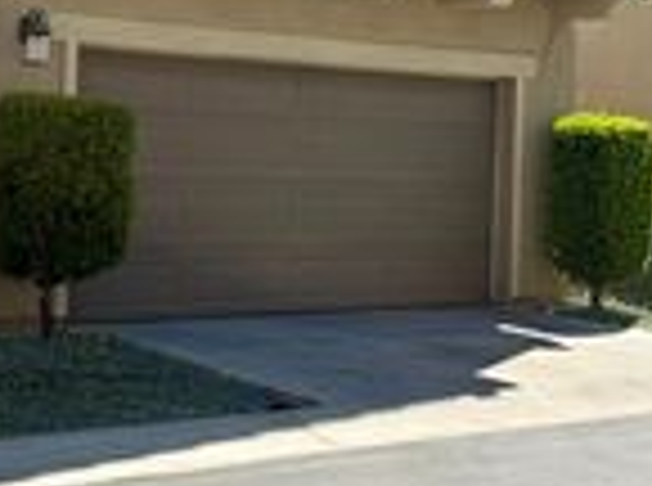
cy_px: 61
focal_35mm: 83
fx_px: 1559
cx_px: 166
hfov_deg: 23.4
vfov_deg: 17.5
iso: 80
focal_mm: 6.76
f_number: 1.78
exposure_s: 1/4405
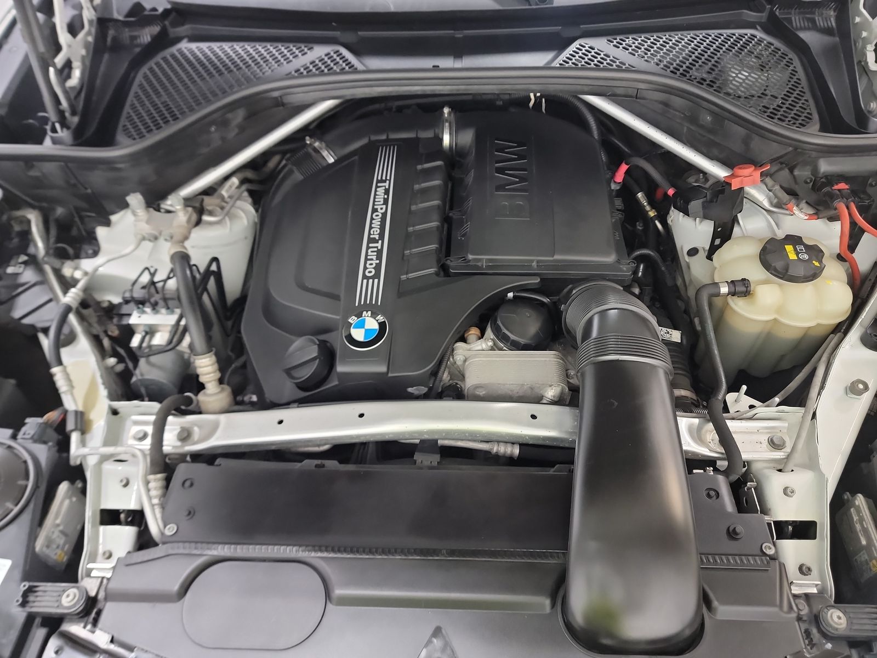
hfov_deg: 71.6
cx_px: 438
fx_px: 608
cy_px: 329
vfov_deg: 56.8
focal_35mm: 24
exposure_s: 1/14
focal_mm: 6.7
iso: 878
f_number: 1.8
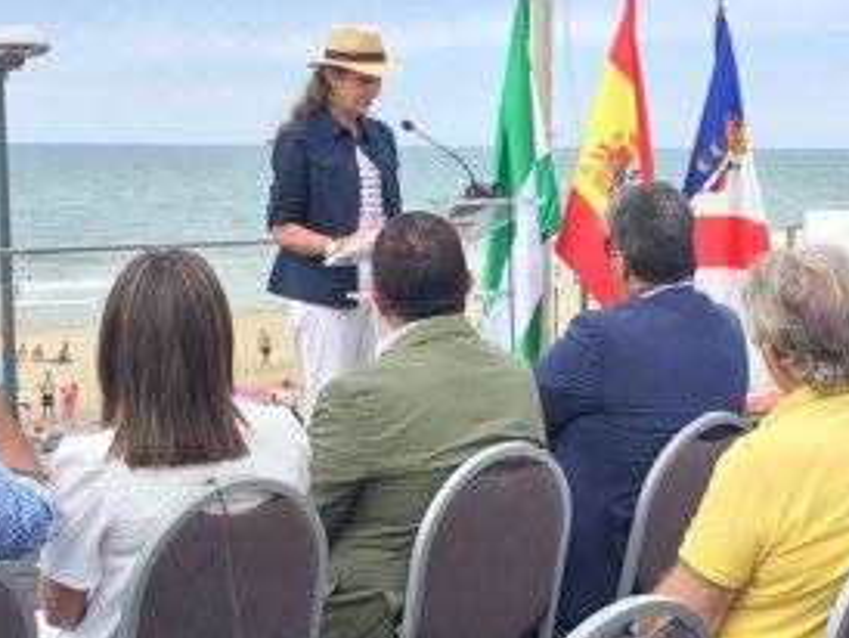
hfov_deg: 26.5
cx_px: 558
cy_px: 378
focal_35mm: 73
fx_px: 1792
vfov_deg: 20.2
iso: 32
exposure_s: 1/1068
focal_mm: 4.15
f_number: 2.2
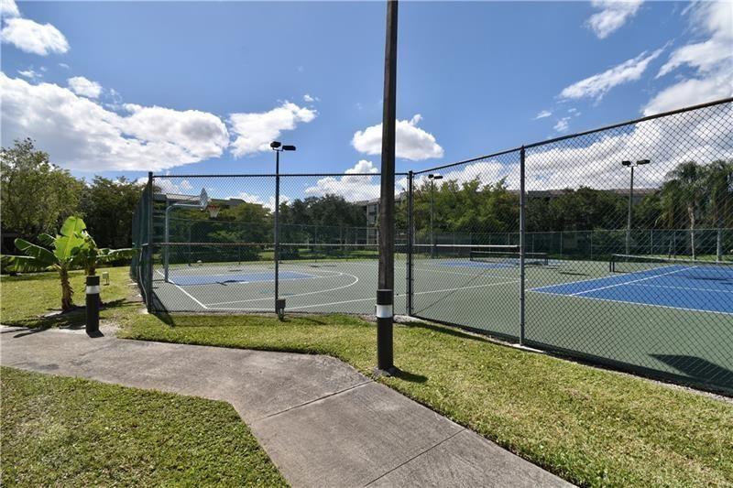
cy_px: 244
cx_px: 366
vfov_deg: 77.3
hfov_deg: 100.4
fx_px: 305
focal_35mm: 15
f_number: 9
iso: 100
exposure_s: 1/320
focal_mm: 10
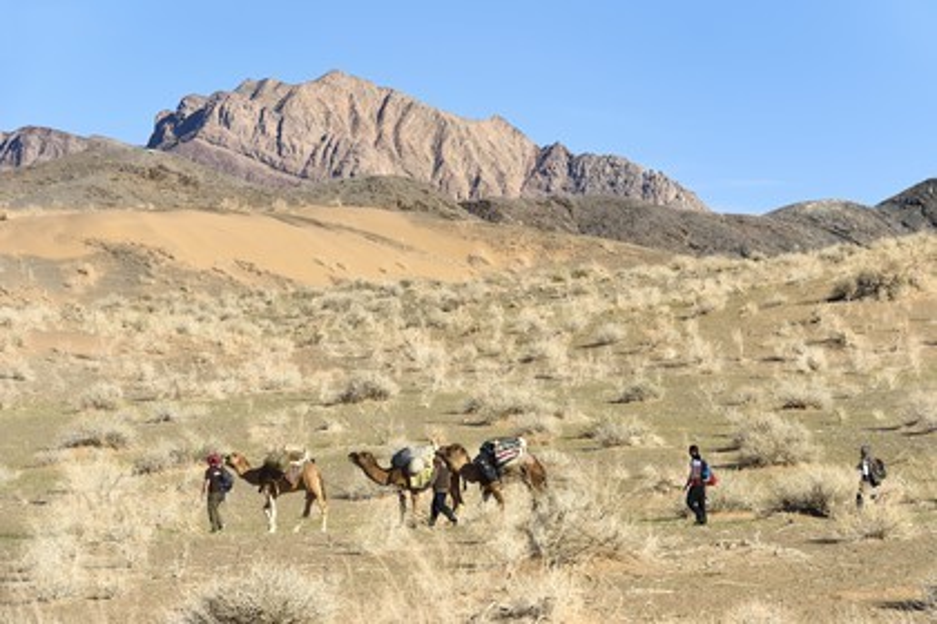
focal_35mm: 160
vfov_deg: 8.6
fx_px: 4164
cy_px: 312
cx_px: 468
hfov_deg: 12.8
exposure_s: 1/400
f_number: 10
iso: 200
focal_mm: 160
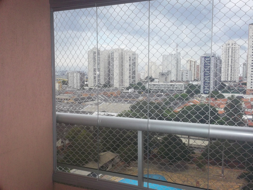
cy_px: 95
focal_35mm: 38
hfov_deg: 49.0
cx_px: 126
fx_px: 278
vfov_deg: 37.7
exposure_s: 1/500
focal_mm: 6.3
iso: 160
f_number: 4.5
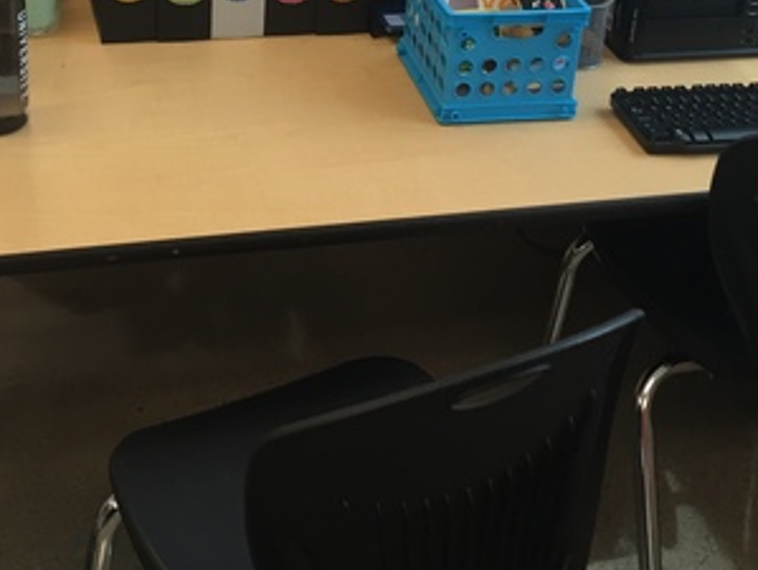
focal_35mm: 62
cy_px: -13
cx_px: 312
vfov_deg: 22.7
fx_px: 1359
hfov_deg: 31.1
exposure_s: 1/30
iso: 64
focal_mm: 4.15
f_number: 2.2
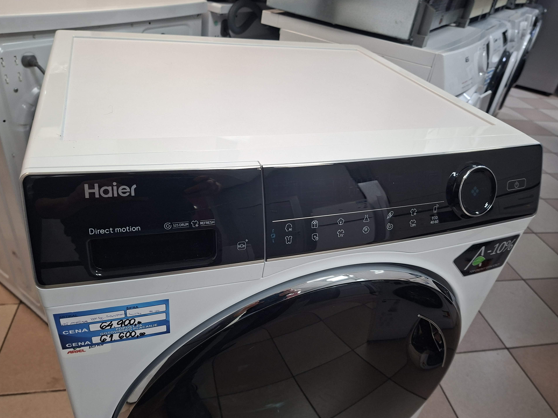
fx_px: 387
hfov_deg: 71.6
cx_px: 276
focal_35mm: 24
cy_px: 210
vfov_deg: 56.8
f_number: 1.8
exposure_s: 1/50
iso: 200
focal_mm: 5.54
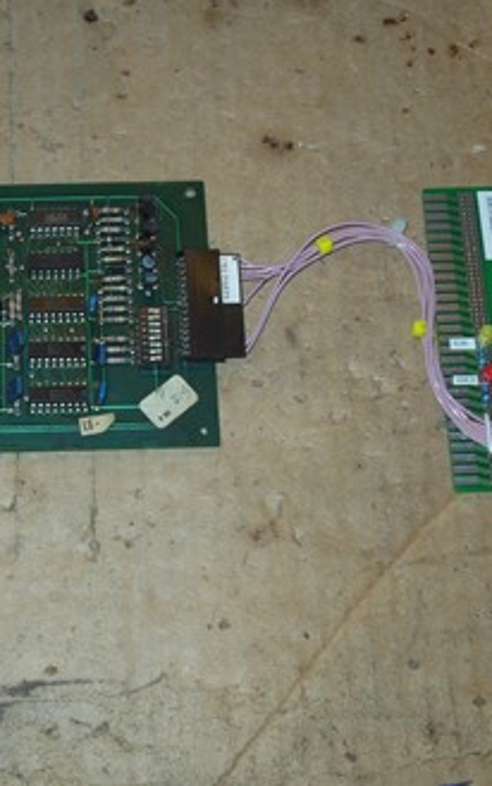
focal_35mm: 62
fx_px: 1328
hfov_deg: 20.7
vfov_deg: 33.0
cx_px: 91
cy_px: 392
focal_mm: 7.7
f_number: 3.8
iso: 125
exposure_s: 1/30
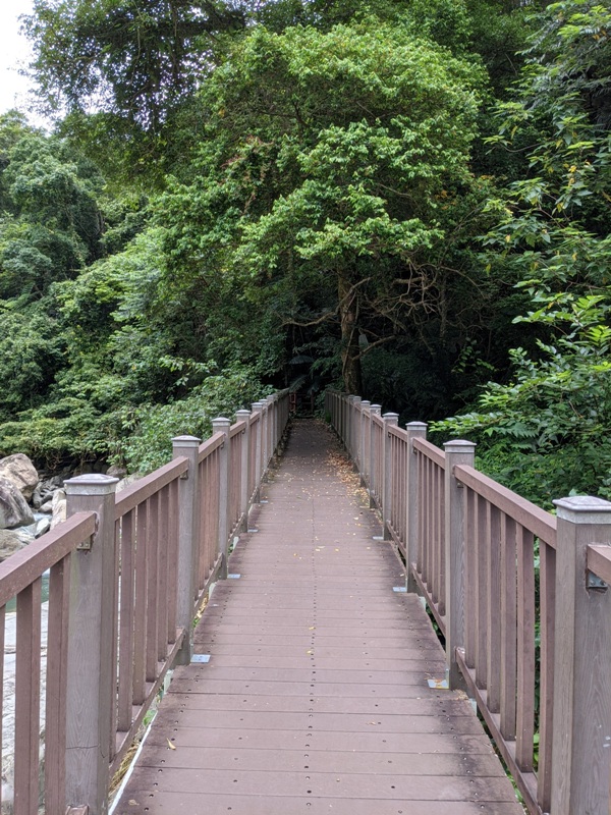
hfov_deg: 51.4
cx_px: 306
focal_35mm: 27
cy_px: 408
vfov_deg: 65.3
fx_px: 635
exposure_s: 1/147
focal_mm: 4.38
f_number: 1.73
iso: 43
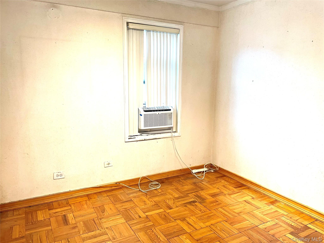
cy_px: 122
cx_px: 162
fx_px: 243
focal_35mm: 26
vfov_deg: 53.1
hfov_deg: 67.3
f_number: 1.6
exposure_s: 1/60
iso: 80
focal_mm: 4.2
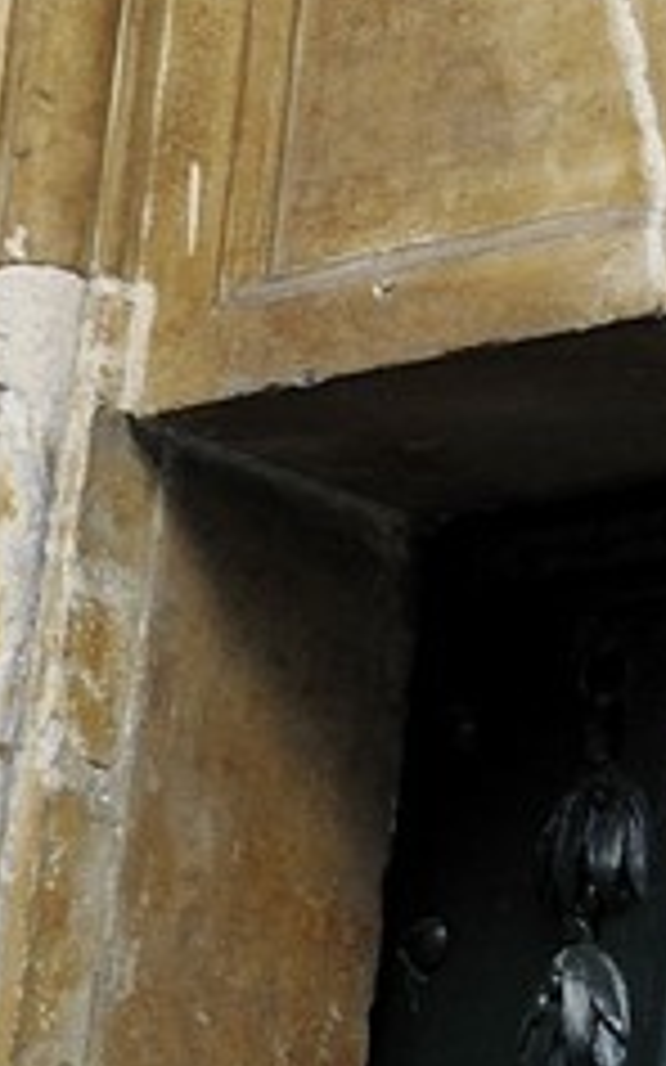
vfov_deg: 7.2
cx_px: 2894
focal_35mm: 289
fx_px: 8398
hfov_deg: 4.2
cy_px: -333
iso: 400
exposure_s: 1/80
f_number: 7.1
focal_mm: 42
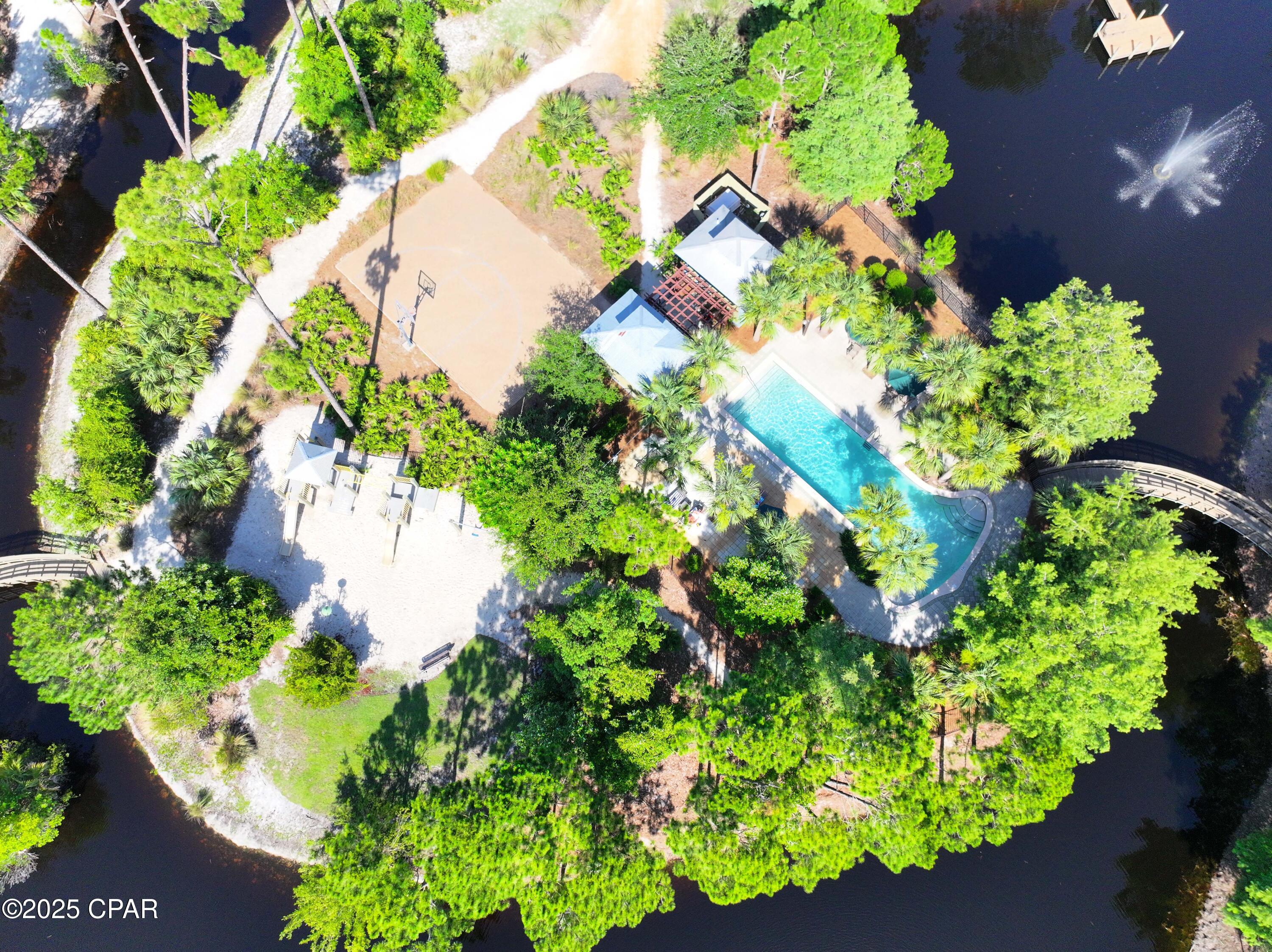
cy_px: 476
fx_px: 881
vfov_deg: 56.8
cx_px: 636
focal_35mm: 24
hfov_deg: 71.6
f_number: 2.8
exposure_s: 1/1250
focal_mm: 12.29
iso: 290
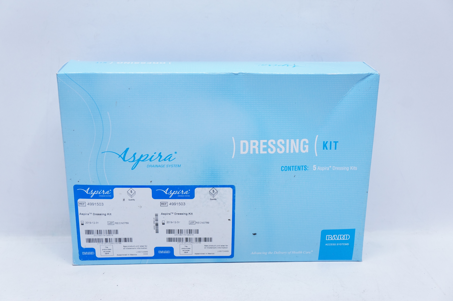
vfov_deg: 29.8
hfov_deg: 43.6
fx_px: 566
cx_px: 226
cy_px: 150
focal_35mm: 45
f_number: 5.6
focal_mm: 30
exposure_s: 1/60
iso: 800
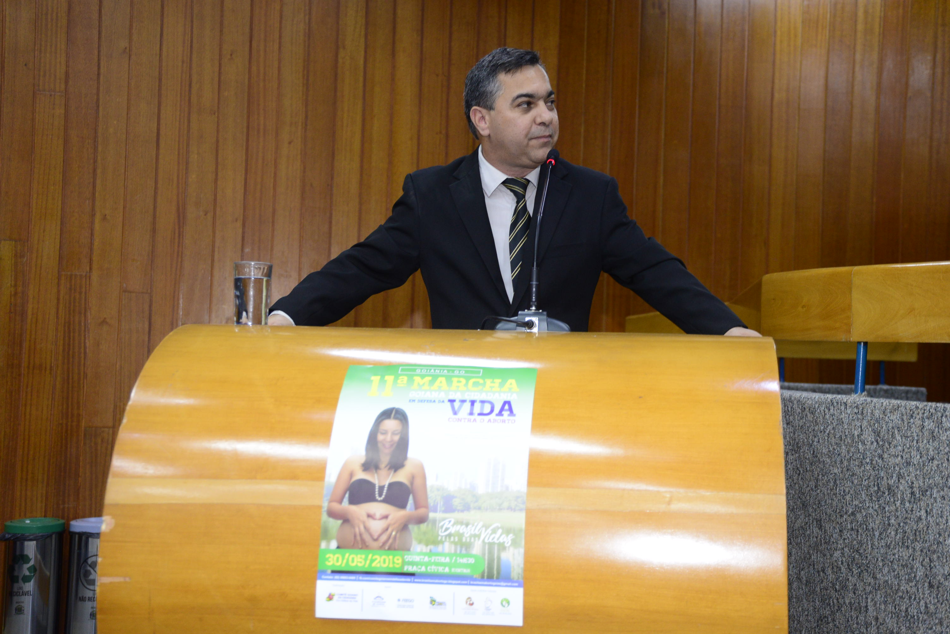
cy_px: 317
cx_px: 475
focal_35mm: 55
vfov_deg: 24.6
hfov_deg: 36.2
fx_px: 1452
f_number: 6.3
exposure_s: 1/60
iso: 2000
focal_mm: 55
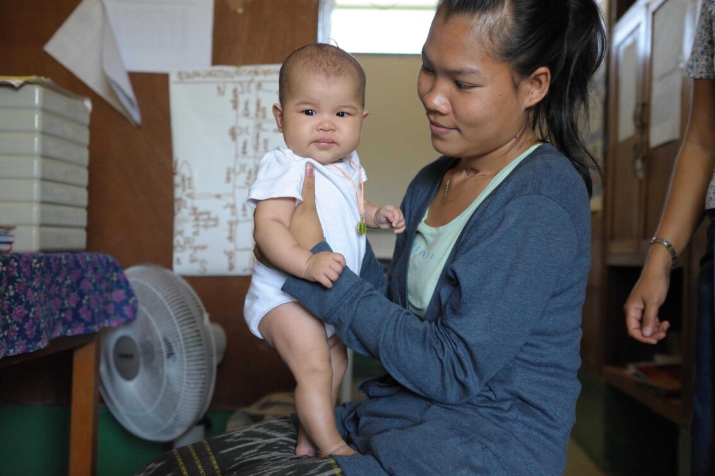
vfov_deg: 30.5
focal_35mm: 44
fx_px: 873
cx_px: 358
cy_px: 238
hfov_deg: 44.5
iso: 2000
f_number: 4
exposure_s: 1/400
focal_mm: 44
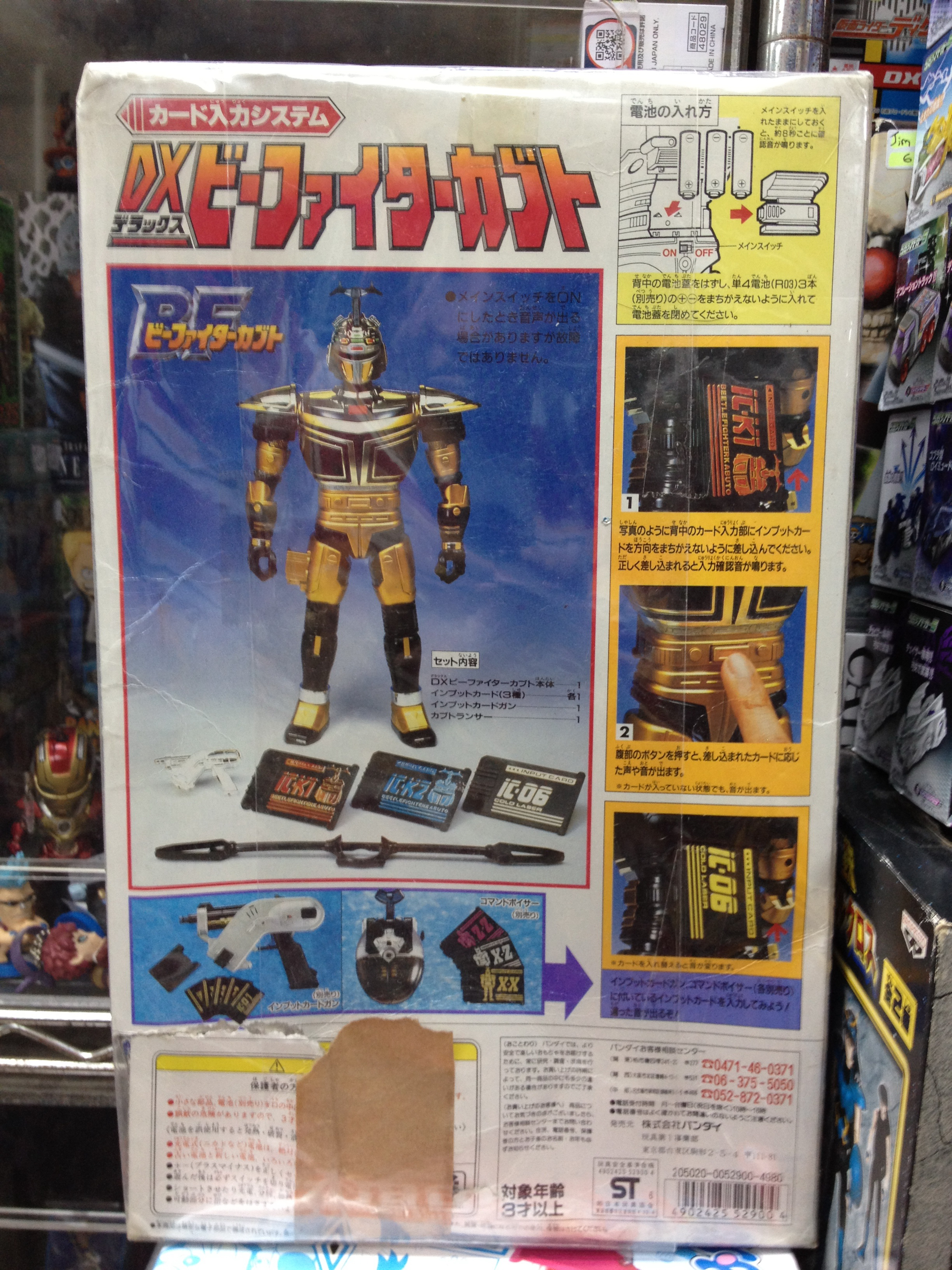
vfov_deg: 52.6
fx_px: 1283
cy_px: 635
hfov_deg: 40.7
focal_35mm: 35
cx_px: 476
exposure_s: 1/20
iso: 100
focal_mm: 4.28
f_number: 2.4
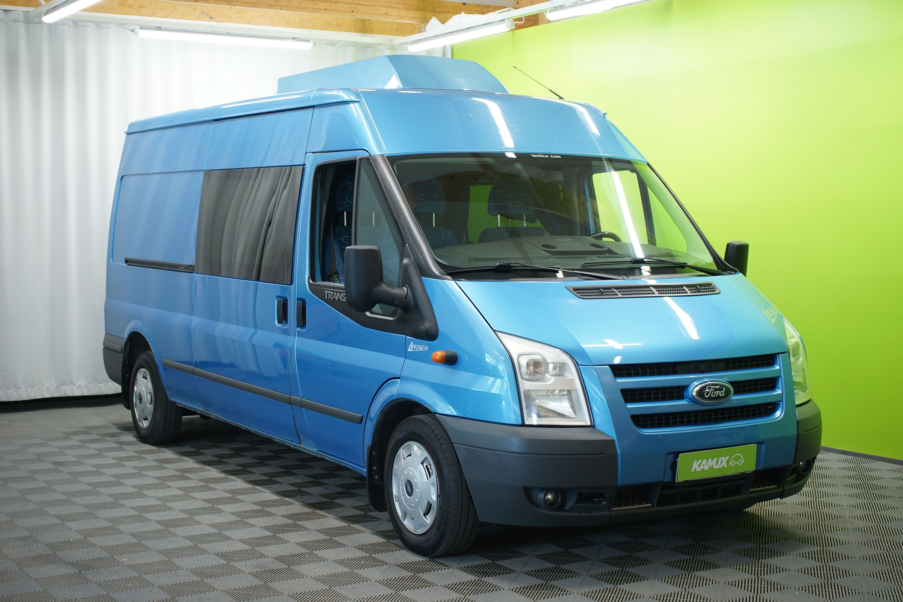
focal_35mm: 51
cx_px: 452
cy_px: 301
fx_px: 1279
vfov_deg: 26.5
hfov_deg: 38.9
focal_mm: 51
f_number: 5.6
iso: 500
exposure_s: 1/30
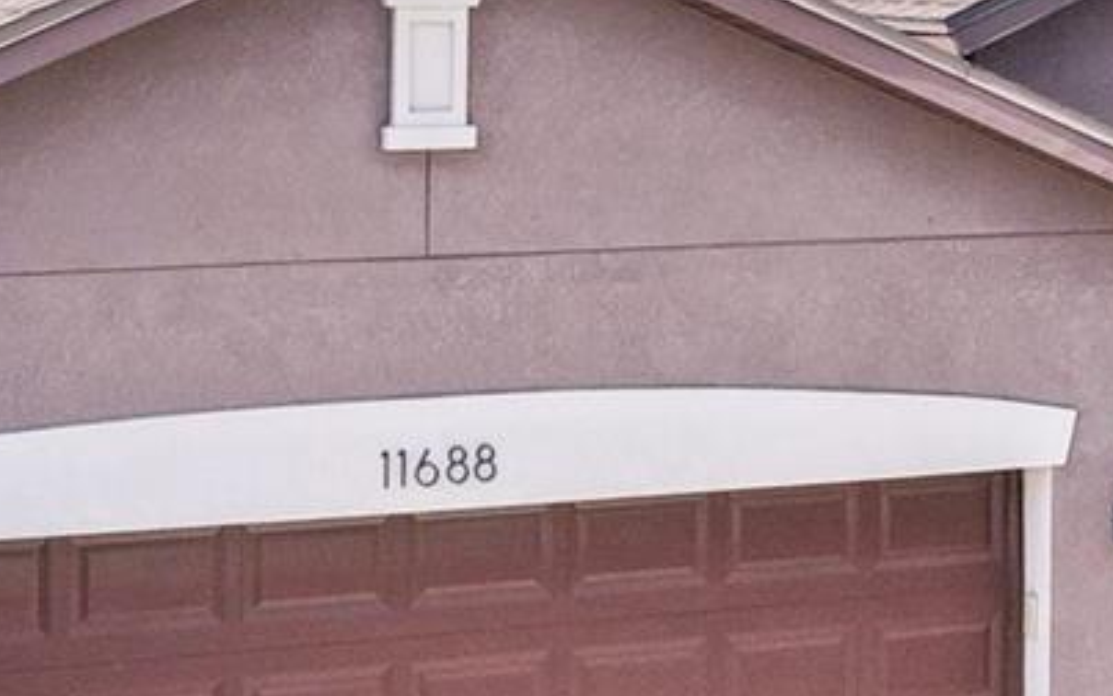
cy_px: 602
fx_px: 2700
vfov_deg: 14.6
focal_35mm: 89
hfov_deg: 22.9
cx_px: 928
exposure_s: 1/1600
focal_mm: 8.4
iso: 100
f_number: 2.8
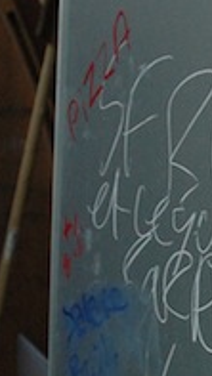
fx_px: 918
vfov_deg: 21.9
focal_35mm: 92
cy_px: 412
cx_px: 241
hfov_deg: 12.9
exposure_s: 1/1000
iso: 800
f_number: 3.5
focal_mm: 18
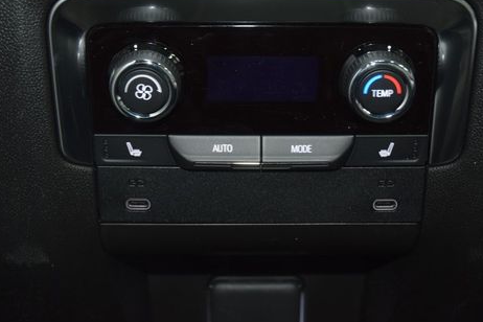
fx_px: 975
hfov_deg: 27.8
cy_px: 126
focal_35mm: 73
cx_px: 260
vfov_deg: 18.7
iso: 800
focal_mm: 35
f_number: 4.2
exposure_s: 1/10
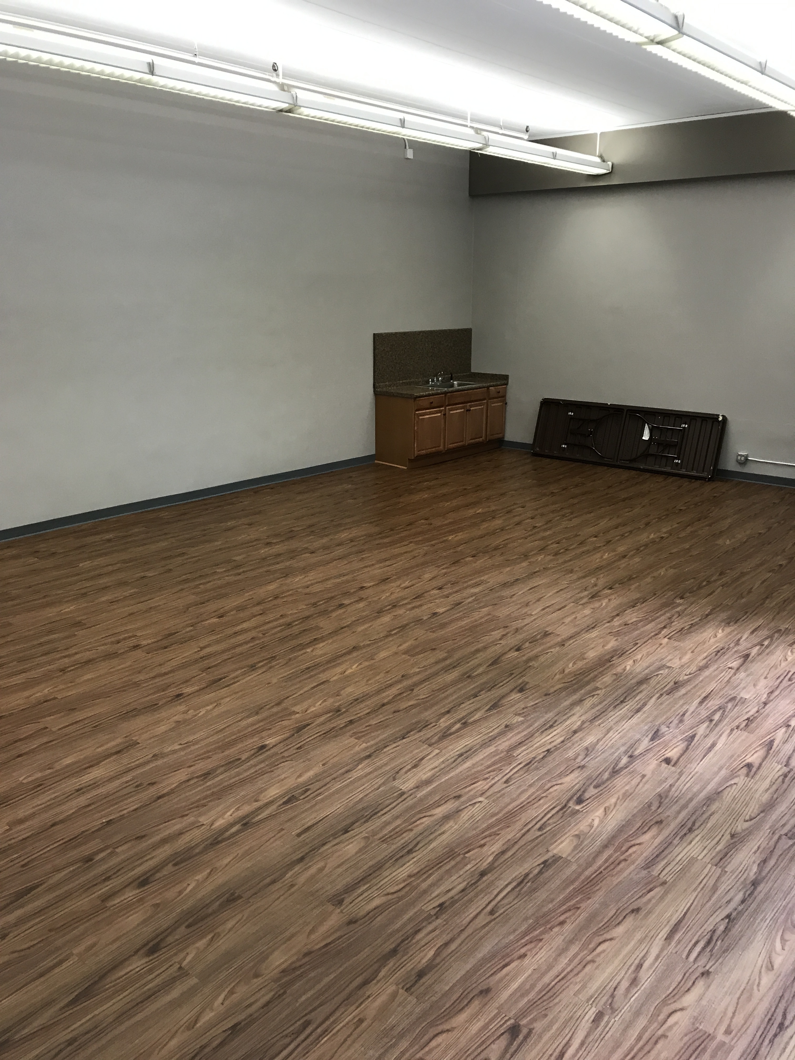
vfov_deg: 63.4
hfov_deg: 49.7
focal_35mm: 28
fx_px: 857
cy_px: 530
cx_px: 398
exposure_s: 1/17
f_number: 1.8
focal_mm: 3.99
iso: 40
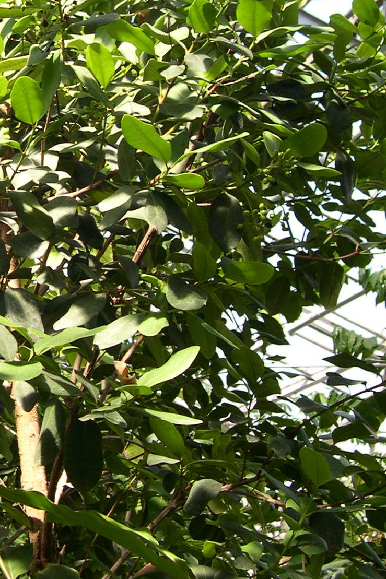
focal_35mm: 81
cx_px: -18
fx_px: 1303
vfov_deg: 24.8
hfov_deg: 16.4
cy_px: 147
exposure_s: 1/216
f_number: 2.8
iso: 100
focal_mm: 8
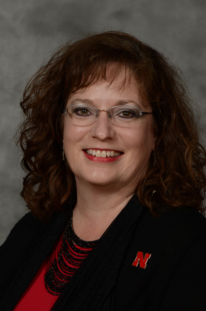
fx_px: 1358
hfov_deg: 8.7
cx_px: 103
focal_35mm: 158
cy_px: 156
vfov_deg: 13.1
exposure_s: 1/160
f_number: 11
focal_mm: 105
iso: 200
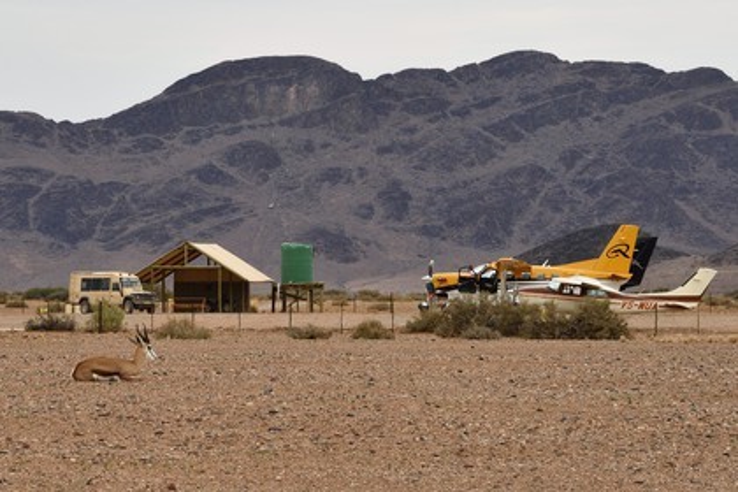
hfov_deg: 10.3
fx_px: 4100
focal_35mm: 200
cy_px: 246
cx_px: 369
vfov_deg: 6.9
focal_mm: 200
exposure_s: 1/320
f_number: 14
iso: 800
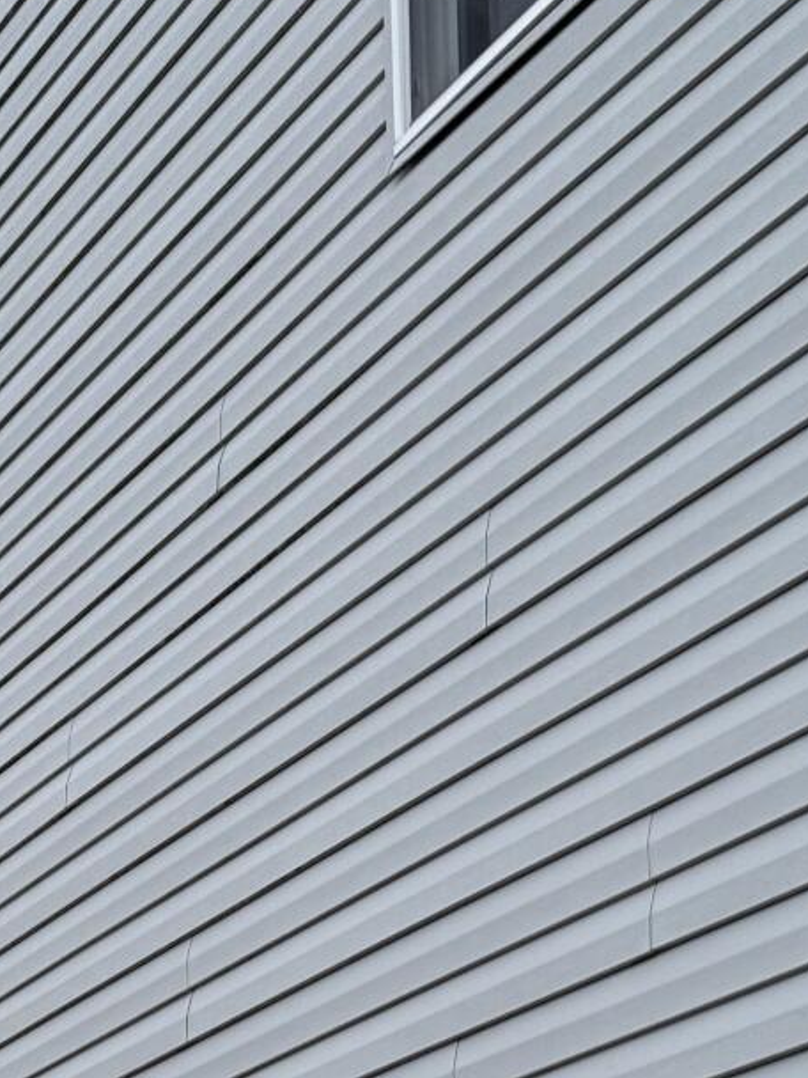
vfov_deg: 23.4
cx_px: 105
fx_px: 2459
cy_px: 1151
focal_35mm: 79
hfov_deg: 18.4
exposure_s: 1/74
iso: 200
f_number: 1.78
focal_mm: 6.76
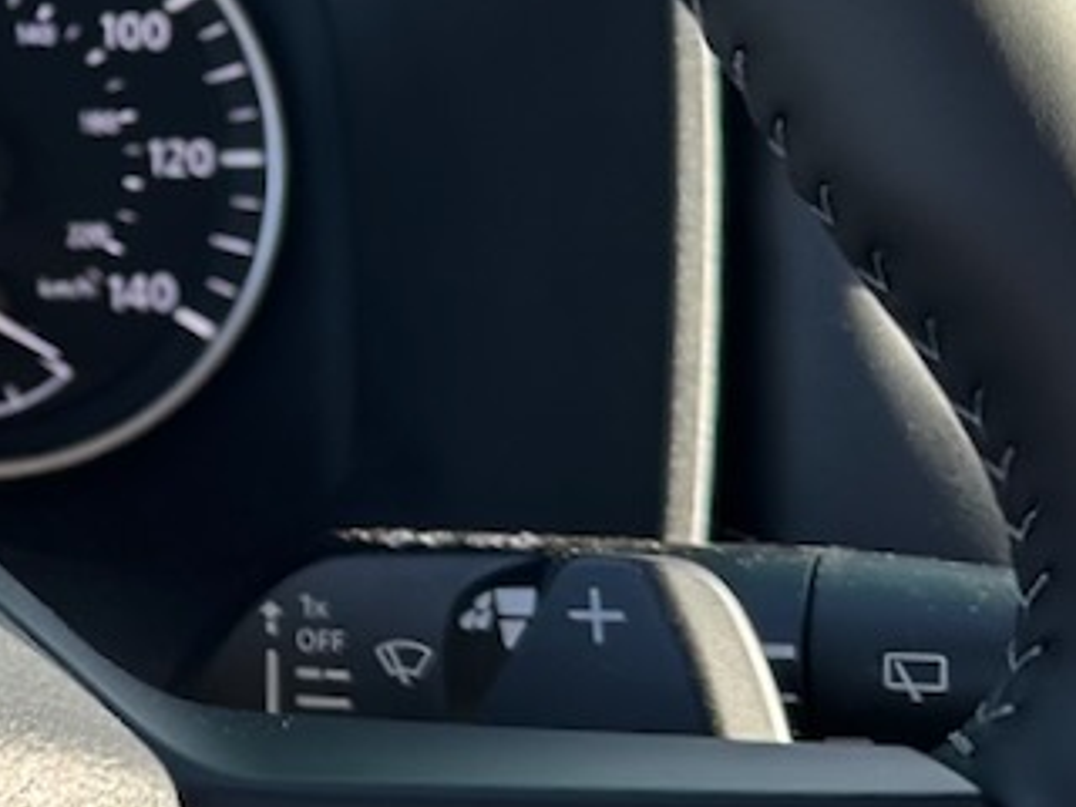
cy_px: 10
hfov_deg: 18.0
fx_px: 2984
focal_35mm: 96
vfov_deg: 15.1
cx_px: -578
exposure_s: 1/240
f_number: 1.78
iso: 64
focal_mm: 6.86
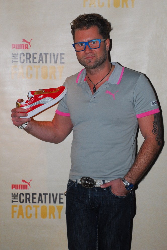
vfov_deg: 27.0
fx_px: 520
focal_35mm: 75
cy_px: 125
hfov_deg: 18.2
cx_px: 84
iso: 320
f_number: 5.6
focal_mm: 50
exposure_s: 1/125
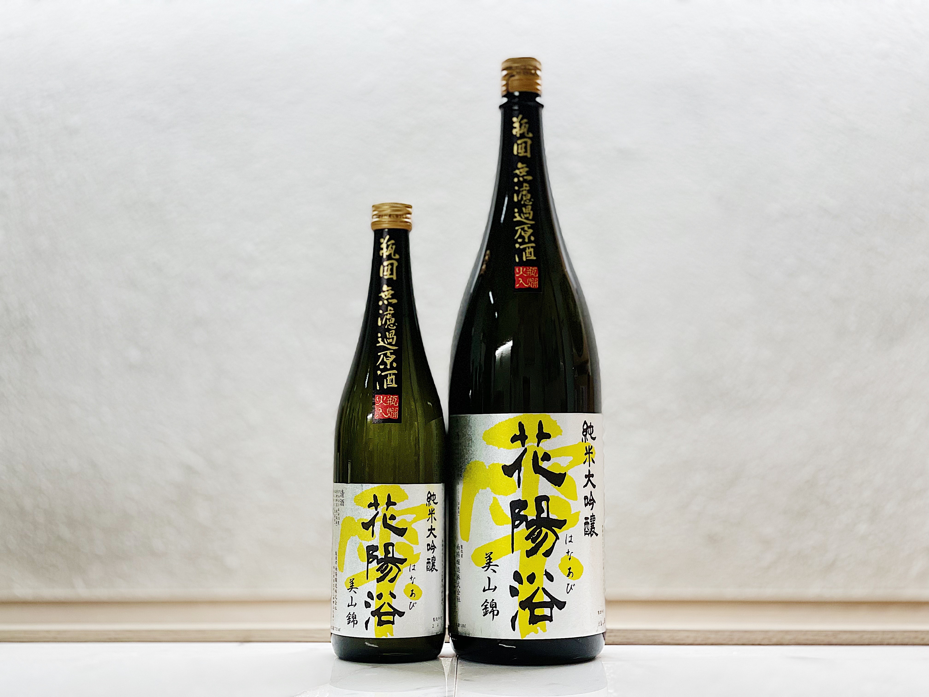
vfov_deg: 28.0
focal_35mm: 52
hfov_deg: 36.8
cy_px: 348
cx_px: 464
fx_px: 1396
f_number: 2
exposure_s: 1/100
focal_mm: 6
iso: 64
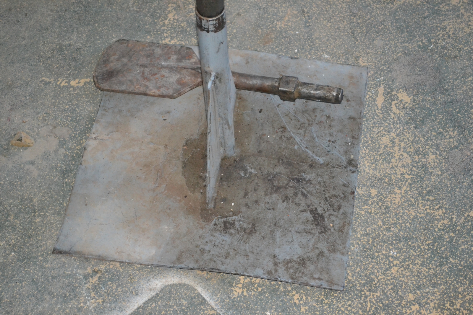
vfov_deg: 18.9
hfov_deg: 28.1
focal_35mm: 72
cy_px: 158
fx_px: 946
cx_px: 236
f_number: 5.3
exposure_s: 1/60
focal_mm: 48
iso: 3200
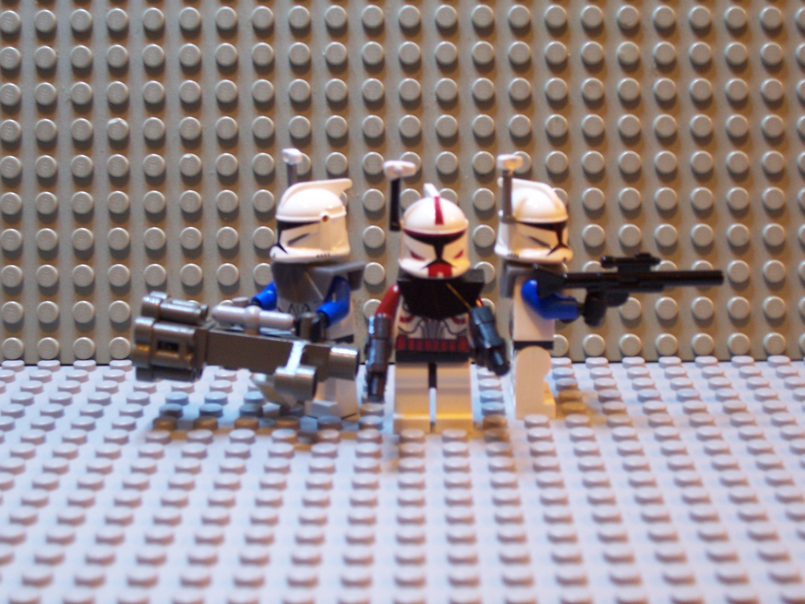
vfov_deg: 22.3
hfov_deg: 29.4
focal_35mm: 66
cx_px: 402
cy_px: 302
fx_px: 1535
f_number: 4
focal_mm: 10.8
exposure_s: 1/4
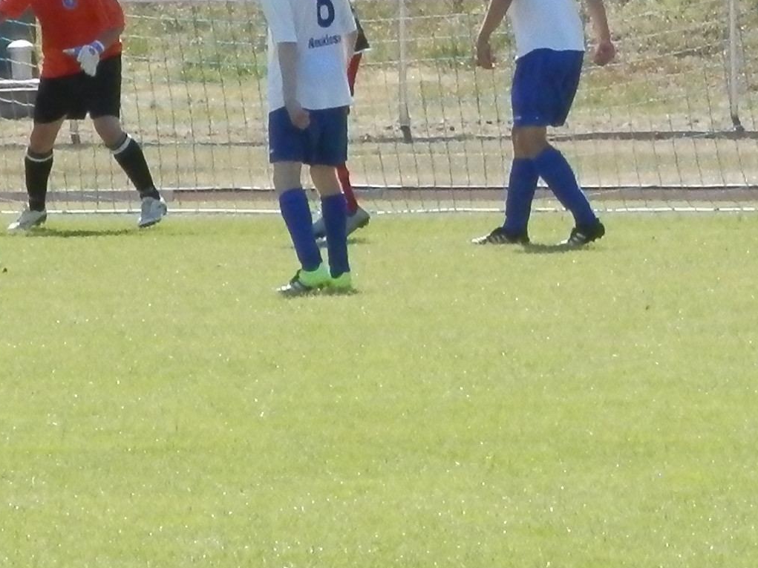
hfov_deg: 3.1
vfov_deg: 2.3
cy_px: -466
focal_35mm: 647
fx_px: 14163
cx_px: 477
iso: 200
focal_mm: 27.5
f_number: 5.5
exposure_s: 1/500
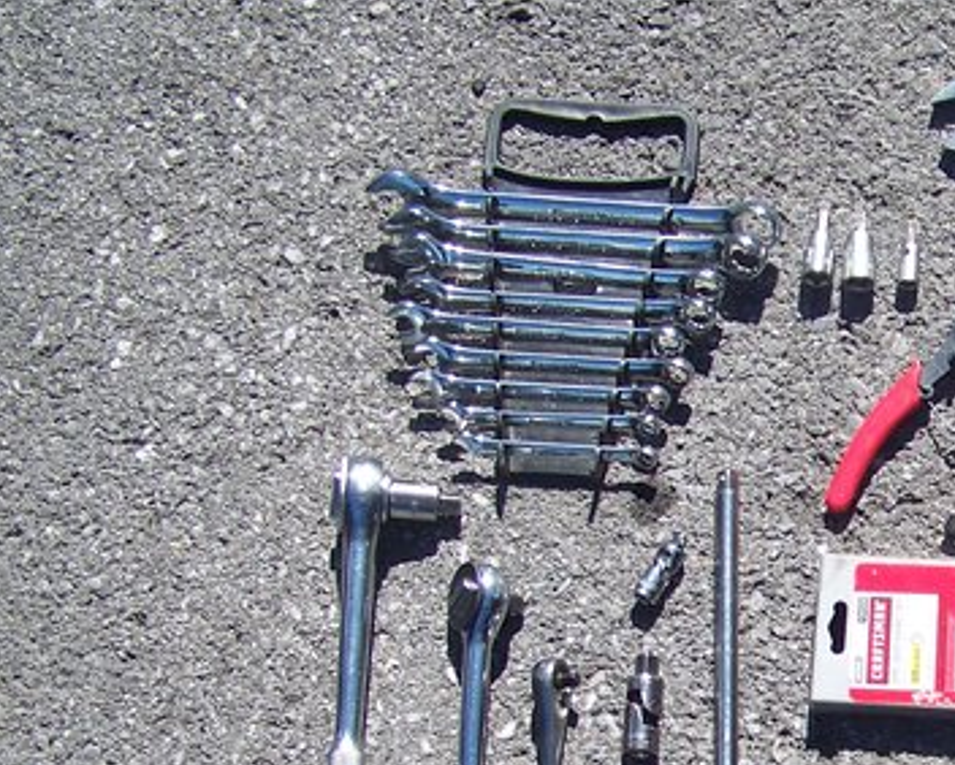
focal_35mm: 79
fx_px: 2234
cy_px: 667
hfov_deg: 23.1
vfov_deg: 19.1
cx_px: 966
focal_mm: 5.85
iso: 64
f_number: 2.8
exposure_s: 1/800
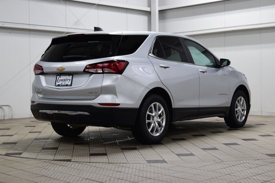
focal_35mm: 60
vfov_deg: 22.6
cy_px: 92
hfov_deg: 33.4
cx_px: 138
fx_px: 458
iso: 400
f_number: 6.3
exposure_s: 1/20
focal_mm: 40
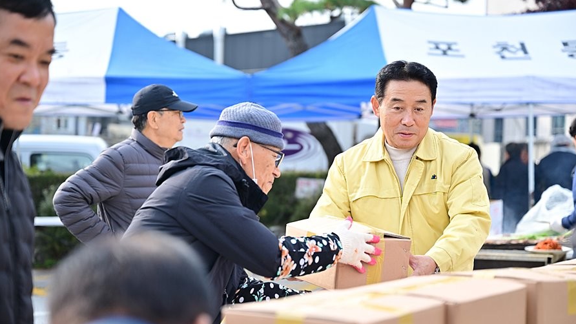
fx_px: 1130
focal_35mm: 74
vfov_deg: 16.3
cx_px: 287
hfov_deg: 28.6
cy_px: 189
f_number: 3.2
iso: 400
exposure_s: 1/1250
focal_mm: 70
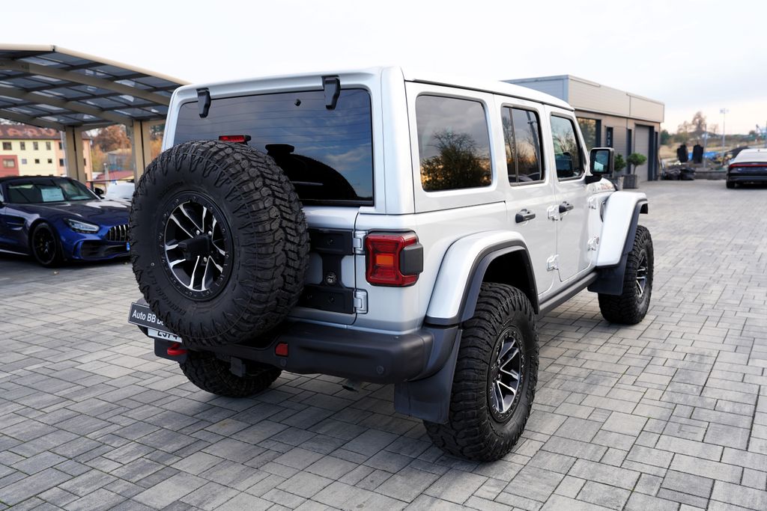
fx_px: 661
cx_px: 384
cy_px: 256
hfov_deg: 60.3
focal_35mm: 31
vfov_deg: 42.3
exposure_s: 1/80
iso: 100
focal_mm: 31
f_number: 4
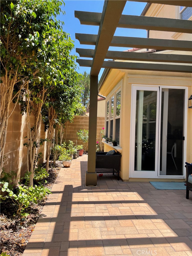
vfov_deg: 67.3
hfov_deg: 53.1
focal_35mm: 26
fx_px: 192
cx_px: 96
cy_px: 128
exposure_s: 1/1062
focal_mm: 4.2
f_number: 1.6
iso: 32
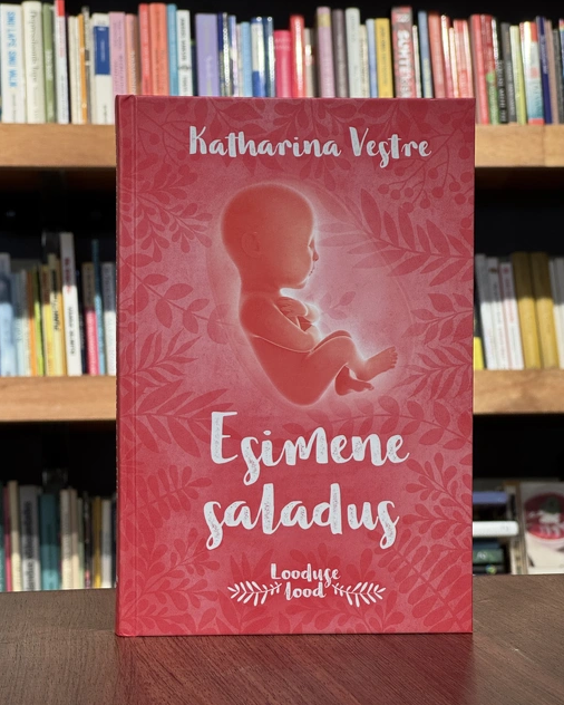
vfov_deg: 23.6
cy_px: 351
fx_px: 1689
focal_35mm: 81
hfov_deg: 19.0
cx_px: 283
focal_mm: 9
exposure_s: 1/99
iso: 200
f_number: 2.8
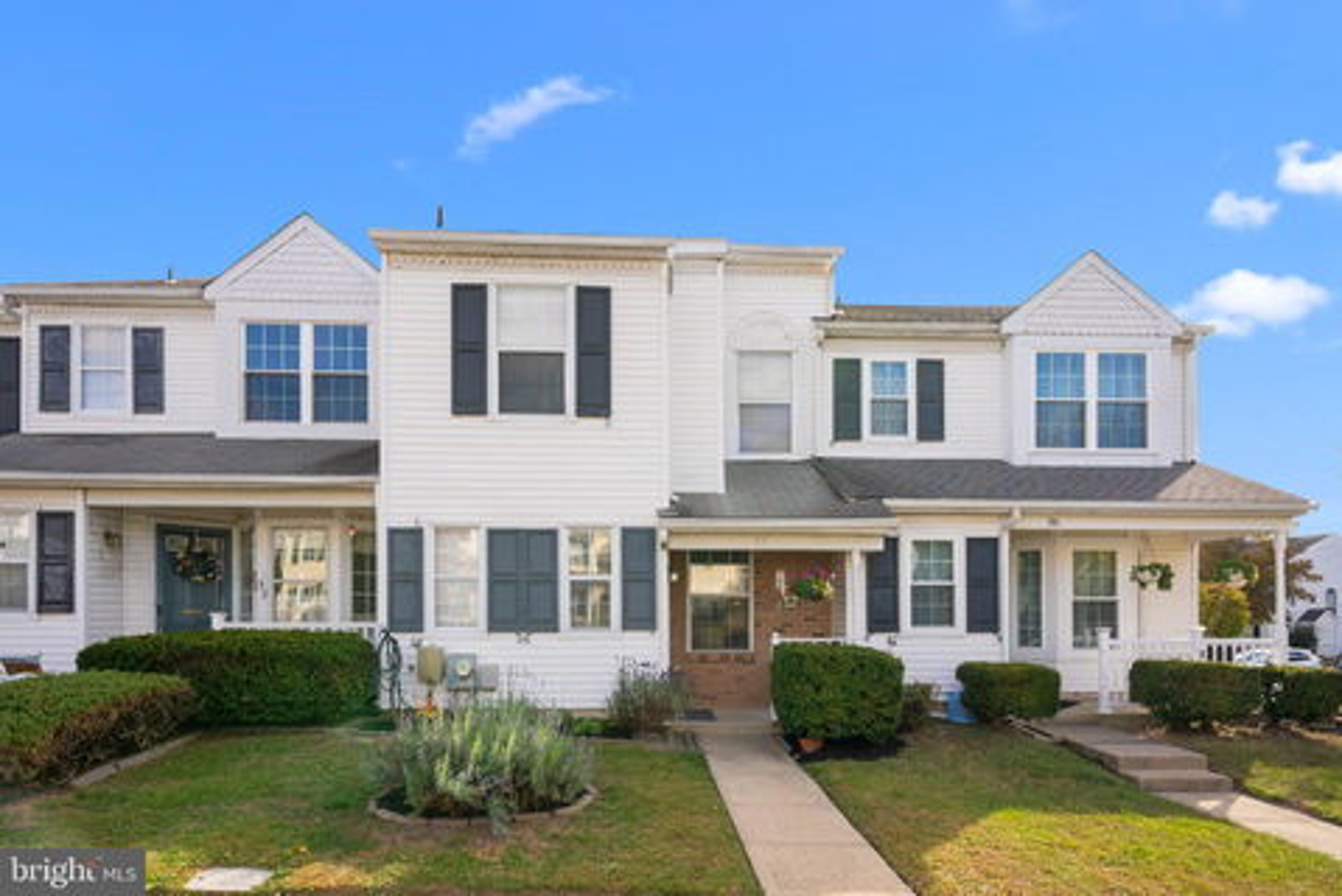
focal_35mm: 19
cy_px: 448
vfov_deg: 64.6
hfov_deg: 86.9
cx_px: 671
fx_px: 709
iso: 640
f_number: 11
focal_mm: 19
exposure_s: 1/250
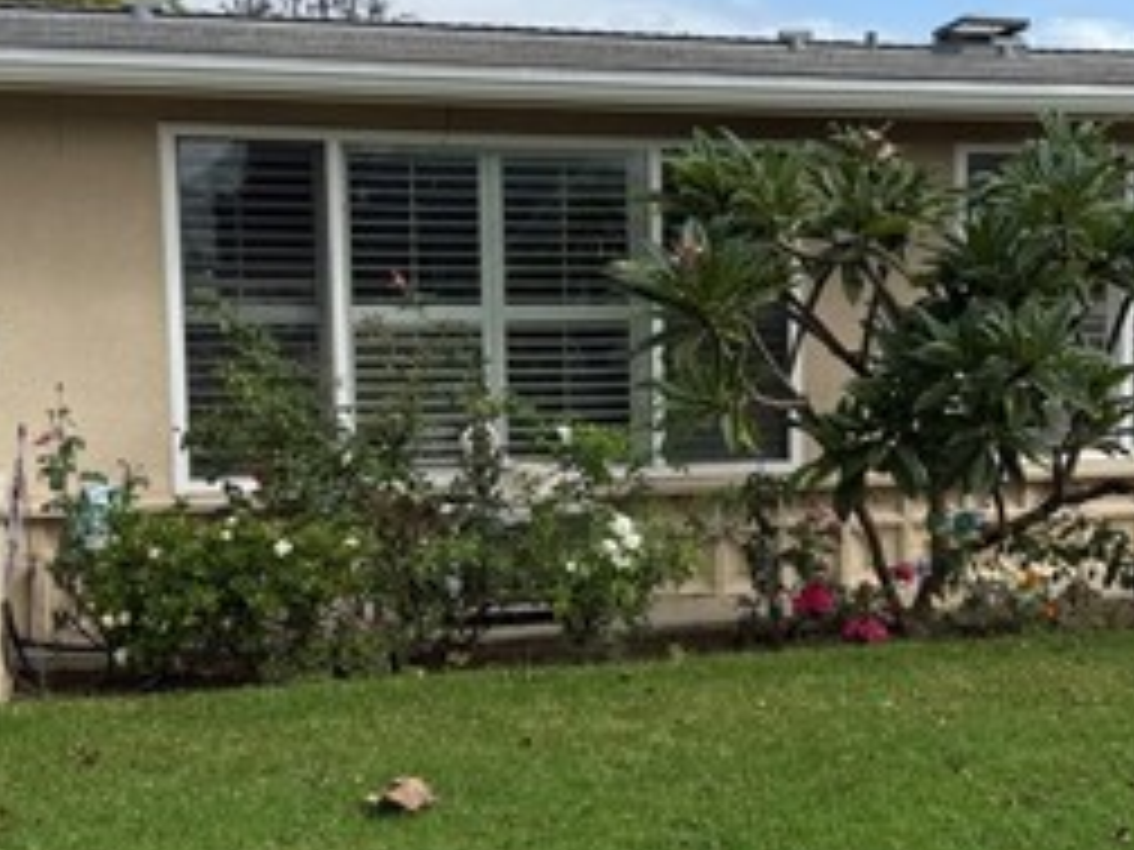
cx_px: 770
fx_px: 1998
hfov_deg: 31.4
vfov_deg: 24.0
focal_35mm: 61
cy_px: 486
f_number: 1.78
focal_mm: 6.76
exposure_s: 1/2907
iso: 80
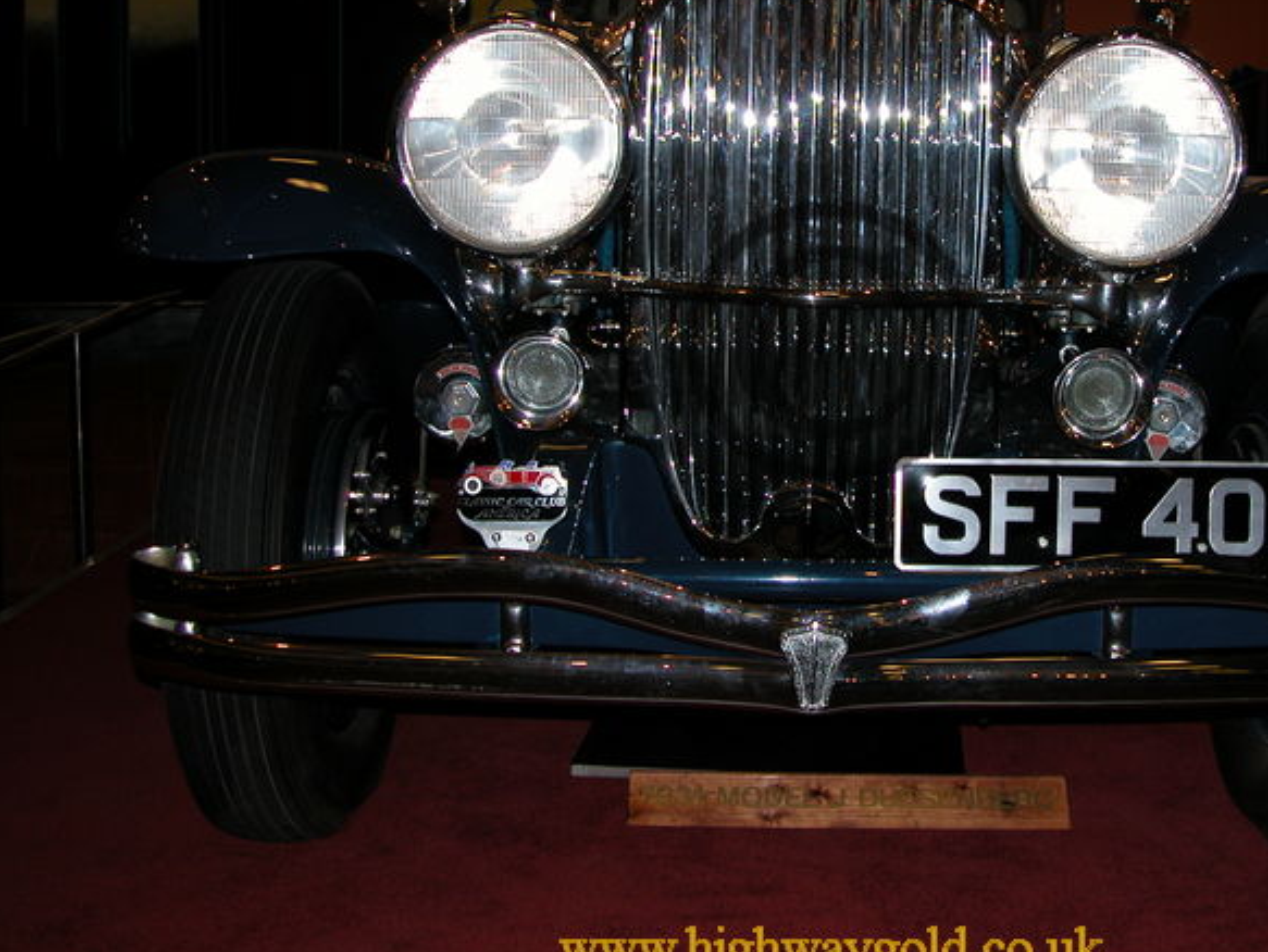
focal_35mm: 48
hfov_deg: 39.2
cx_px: 831
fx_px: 1759
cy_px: 343
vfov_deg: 30.1
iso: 100
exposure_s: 1/60
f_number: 2.8
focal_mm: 8.9
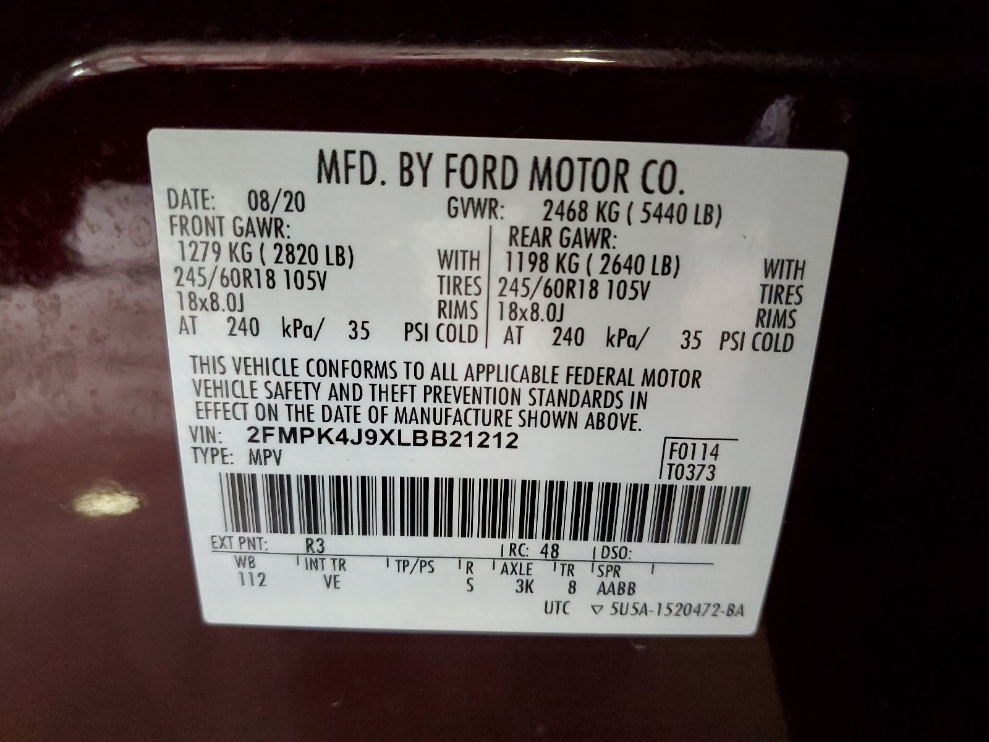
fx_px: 743
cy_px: 371
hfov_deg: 67.3
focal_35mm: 26
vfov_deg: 53.1
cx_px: 494
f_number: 1.5
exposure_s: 1/60.2
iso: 256
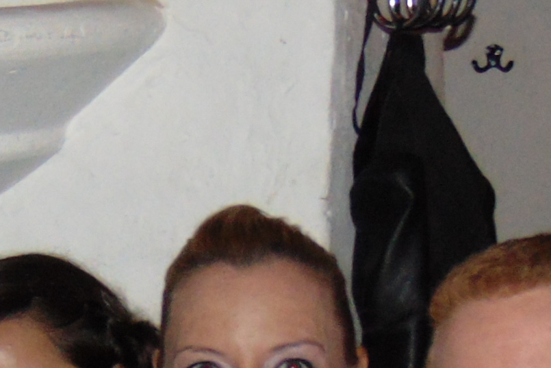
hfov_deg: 12.2
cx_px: -110
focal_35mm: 165
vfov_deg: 8.1
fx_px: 2526
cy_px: 589
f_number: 3.2
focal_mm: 6.3
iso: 200
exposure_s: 1/8
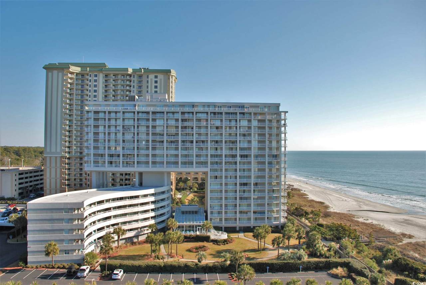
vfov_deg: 48.0
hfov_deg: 67.3
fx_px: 320
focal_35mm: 27
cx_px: 213
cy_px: 142
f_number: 7.1
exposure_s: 1/200
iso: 100
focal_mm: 18
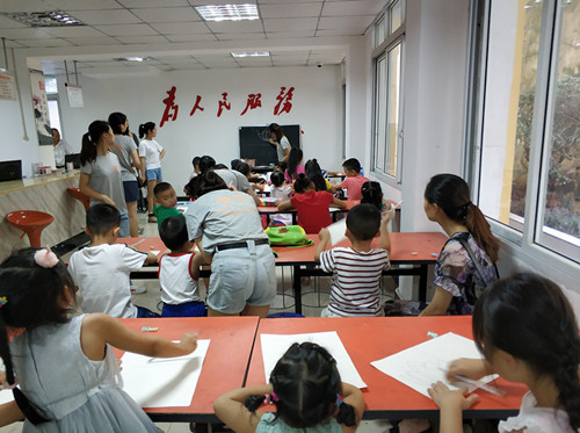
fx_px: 452
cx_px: 290
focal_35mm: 27
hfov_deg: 65.4
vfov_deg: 51.2
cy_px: 216
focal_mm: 3.82
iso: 434
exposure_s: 1/17
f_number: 1.8
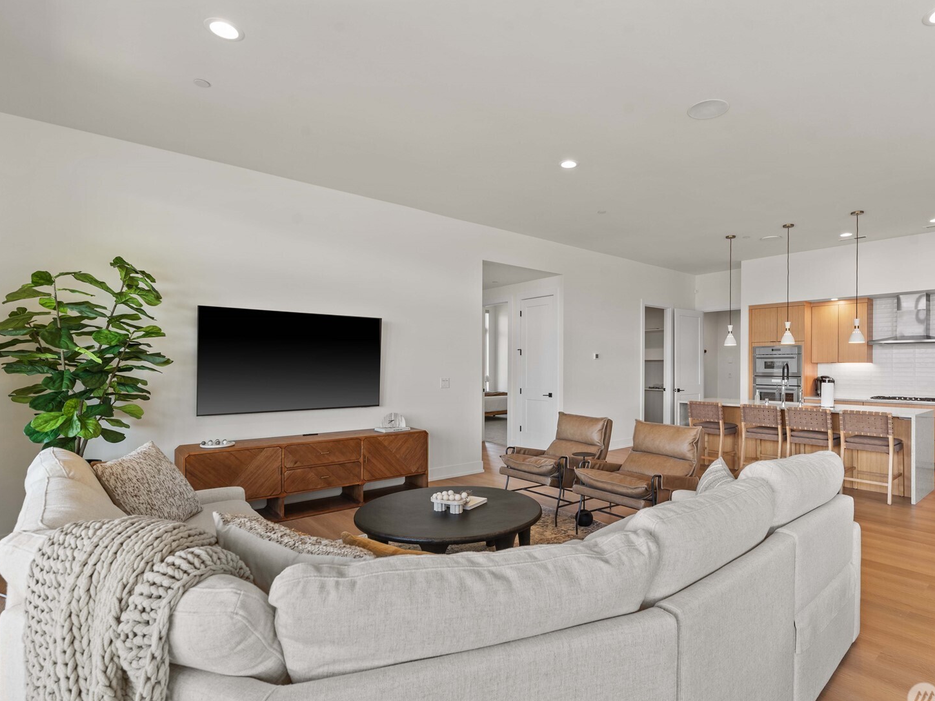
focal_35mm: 18
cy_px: 359
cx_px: 518
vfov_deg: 71.6
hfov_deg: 87.4
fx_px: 486
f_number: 8
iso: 200
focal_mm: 16
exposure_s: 1/5
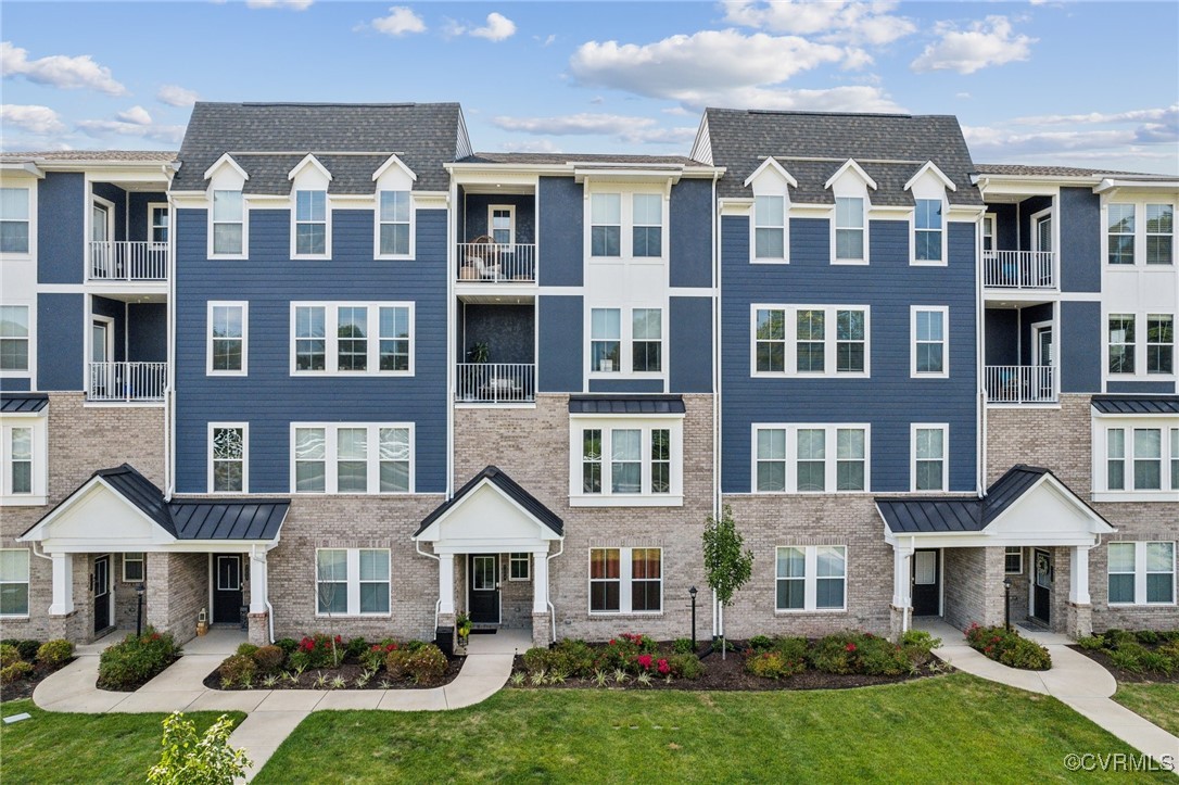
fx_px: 720
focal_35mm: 22
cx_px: 590
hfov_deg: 78.6
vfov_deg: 57.2
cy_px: 392
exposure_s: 1/2000
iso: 100
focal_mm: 8.4
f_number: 2.8
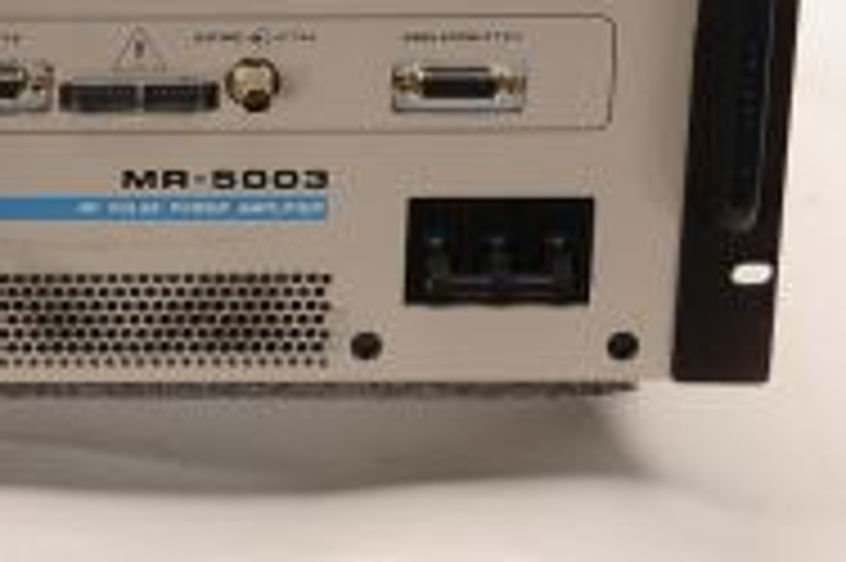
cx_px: -54
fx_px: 3757
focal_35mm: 160
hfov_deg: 12.6
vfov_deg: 8.4
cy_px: -232
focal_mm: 50
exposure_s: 1/200
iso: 320
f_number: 16
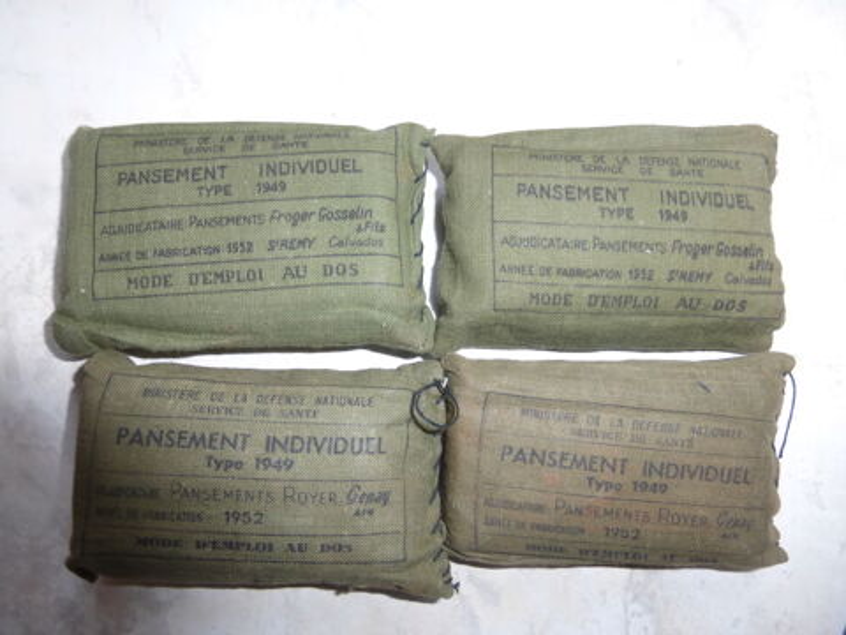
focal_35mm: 24
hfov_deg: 71.6
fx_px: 587
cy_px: 318
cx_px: 423
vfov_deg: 56.8
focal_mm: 4.3
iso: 100
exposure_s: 1/60
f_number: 3.3
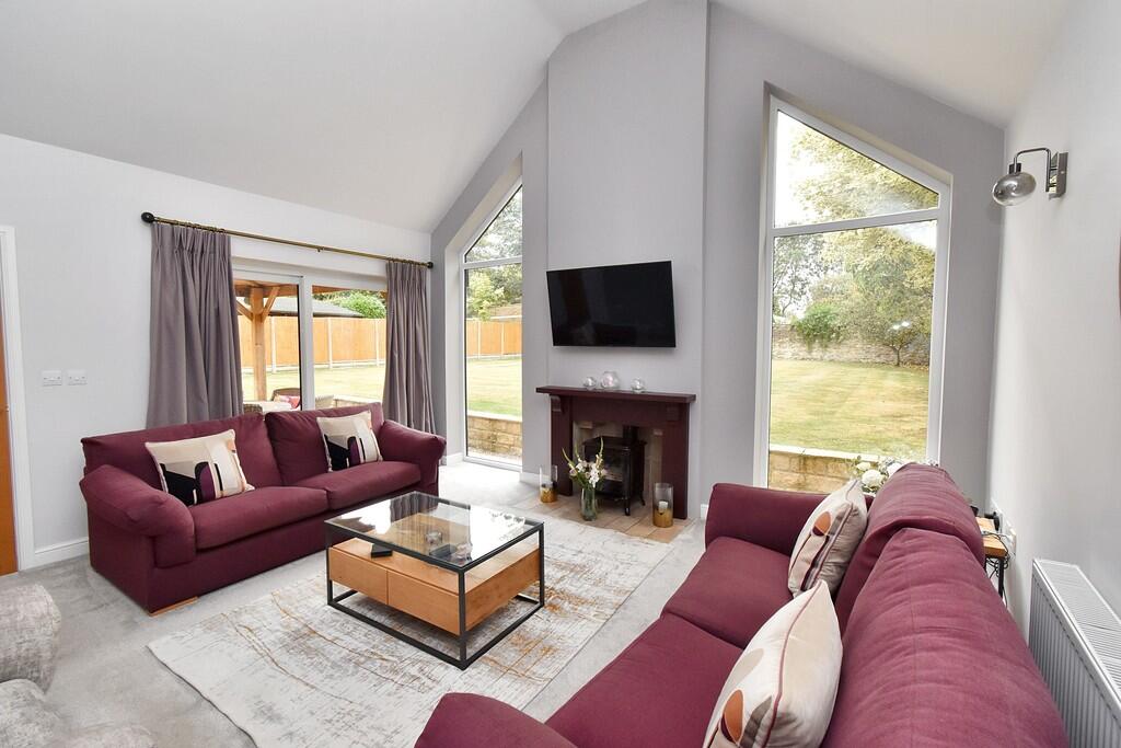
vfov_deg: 77.3
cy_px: 374
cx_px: 560
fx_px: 467
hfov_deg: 100.4
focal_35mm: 15
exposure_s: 1/200
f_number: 7.1
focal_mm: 10
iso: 800
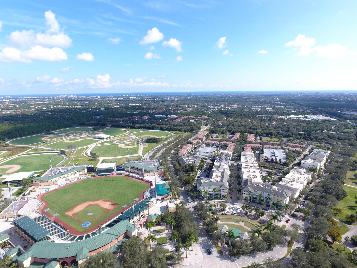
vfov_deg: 66.0
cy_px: 134
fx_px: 206
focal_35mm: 20
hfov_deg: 81.7
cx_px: 178
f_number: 2.8
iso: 100
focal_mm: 3.61
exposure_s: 1/515
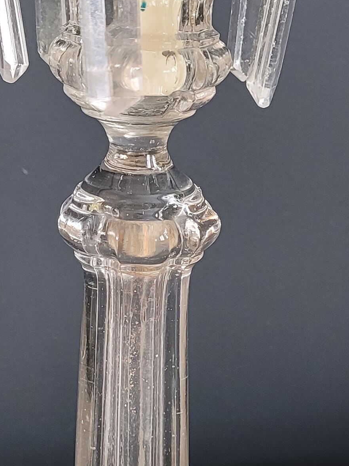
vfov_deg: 22.0
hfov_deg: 16.6
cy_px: 184
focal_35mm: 89
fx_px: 1197
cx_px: 165
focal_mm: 5.4
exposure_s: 1/50
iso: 320
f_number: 1.8
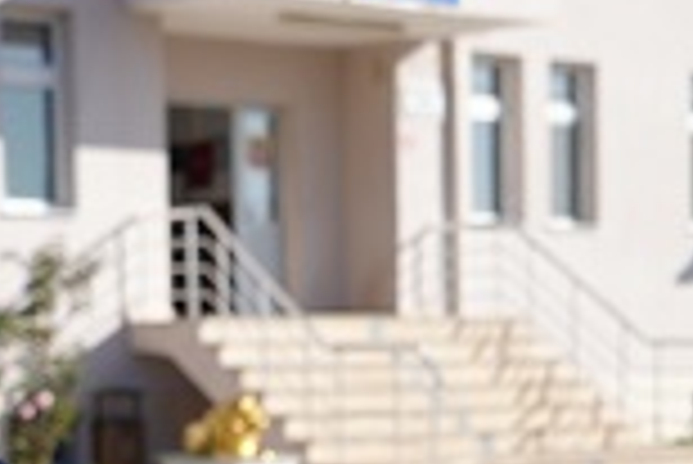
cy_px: 473
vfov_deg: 12.4
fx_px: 2100
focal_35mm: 109
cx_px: 477
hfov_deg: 18.7
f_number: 4.5
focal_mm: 28
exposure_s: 1/800
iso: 100
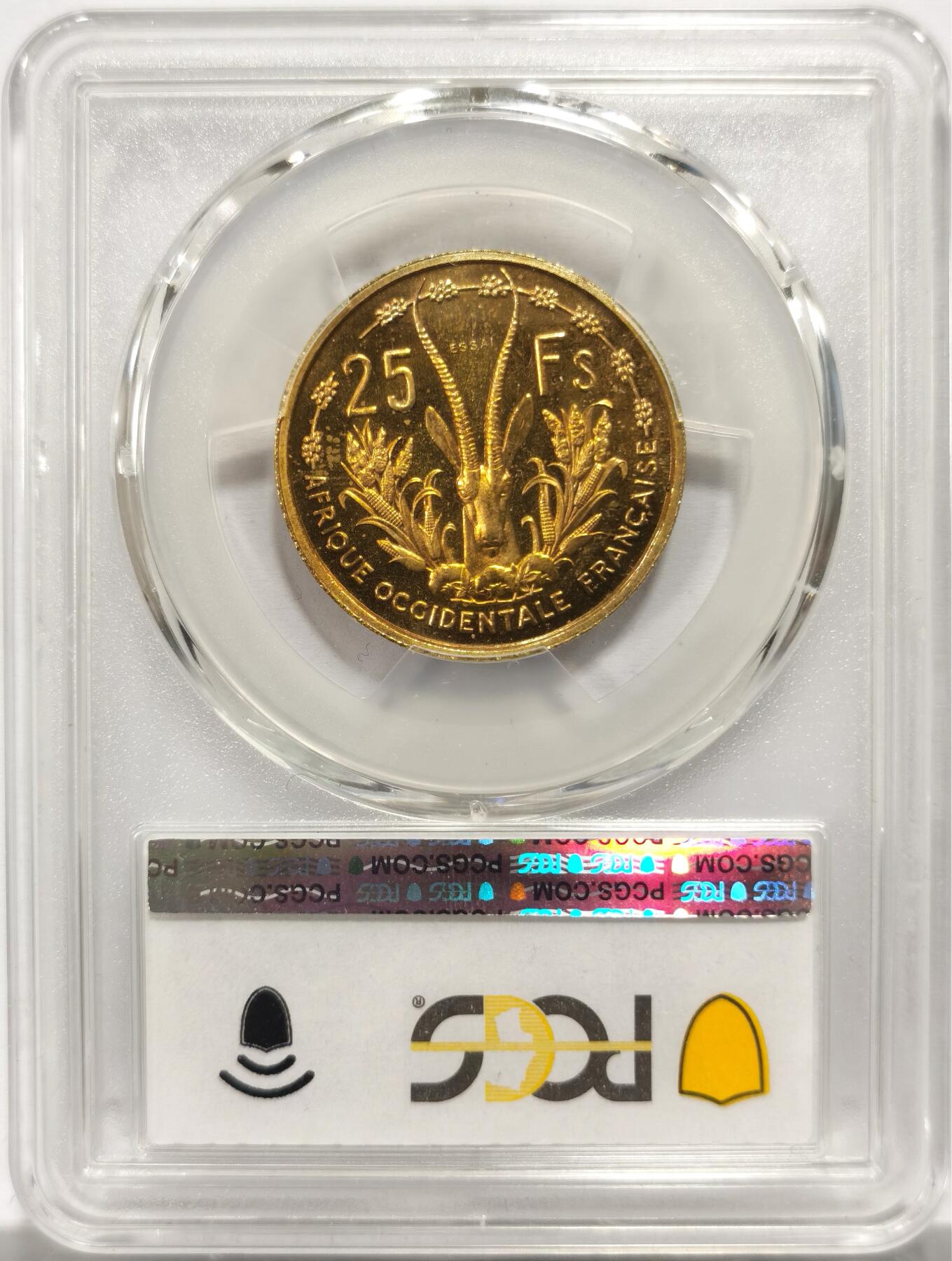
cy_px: 630
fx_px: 1972
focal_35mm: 54
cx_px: 476
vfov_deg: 35.5
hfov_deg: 27.1
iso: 125
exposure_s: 1/100
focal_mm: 5.56
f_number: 16
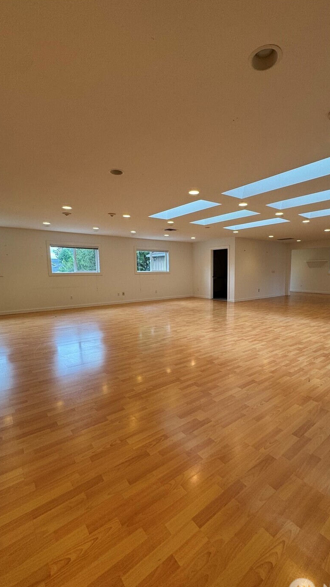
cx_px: 188
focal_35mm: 16
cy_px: 304
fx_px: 249
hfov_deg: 66.8
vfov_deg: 99.3
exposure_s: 1/120
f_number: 2.2
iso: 125
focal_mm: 2.22
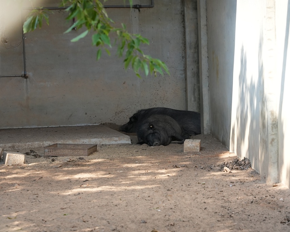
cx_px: 163
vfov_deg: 13.0
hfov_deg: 16.2
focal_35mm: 119
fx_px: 1021
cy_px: 116
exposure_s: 1/500
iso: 1000
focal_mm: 70
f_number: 5.6
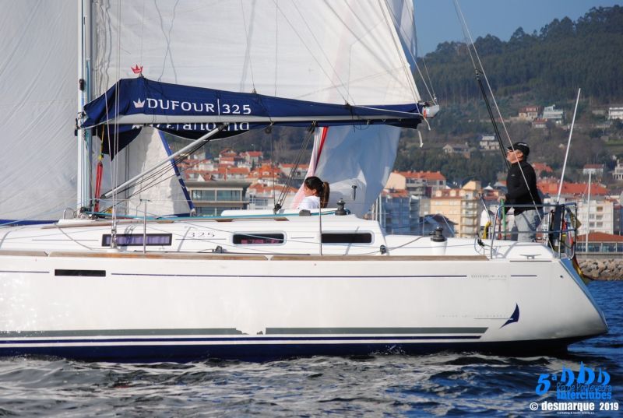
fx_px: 3173
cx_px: 312
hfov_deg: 11.2
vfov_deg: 7.5
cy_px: 209
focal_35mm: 183
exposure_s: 1/800
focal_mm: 122
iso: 100
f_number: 6.3
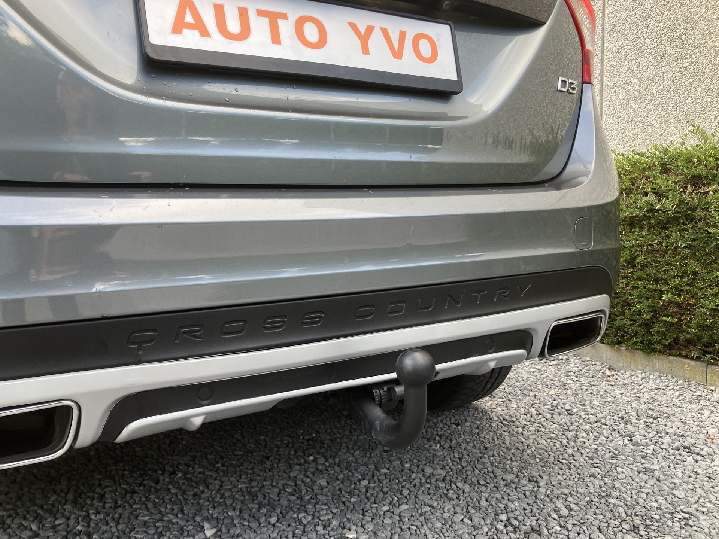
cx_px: 360
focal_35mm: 28
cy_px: 270
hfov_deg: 63.4
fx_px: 582
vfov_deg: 49.7
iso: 25
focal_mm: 3.99
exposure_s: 1/121
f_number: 1.8
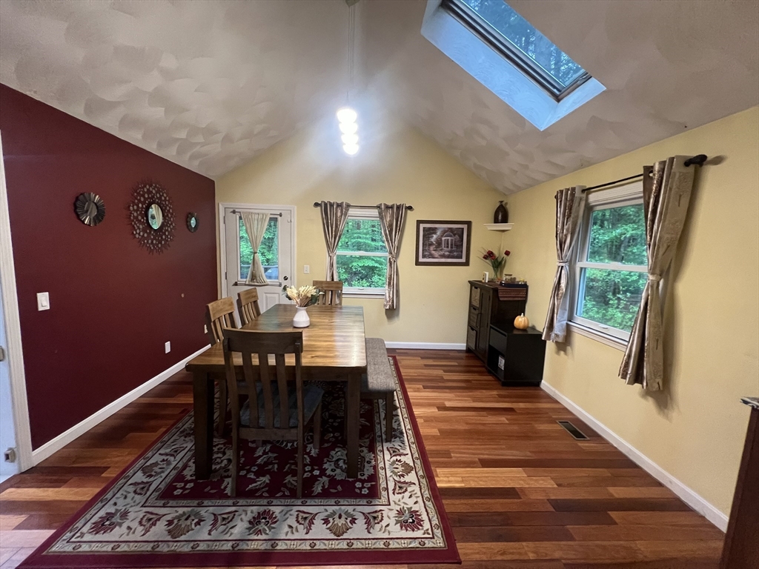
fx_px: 285
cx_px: 380
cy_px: 284
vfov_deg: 89.9
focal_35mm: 13
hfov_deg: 106.2
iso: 500
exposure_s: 1/60
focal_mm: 1.57
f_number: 1.8
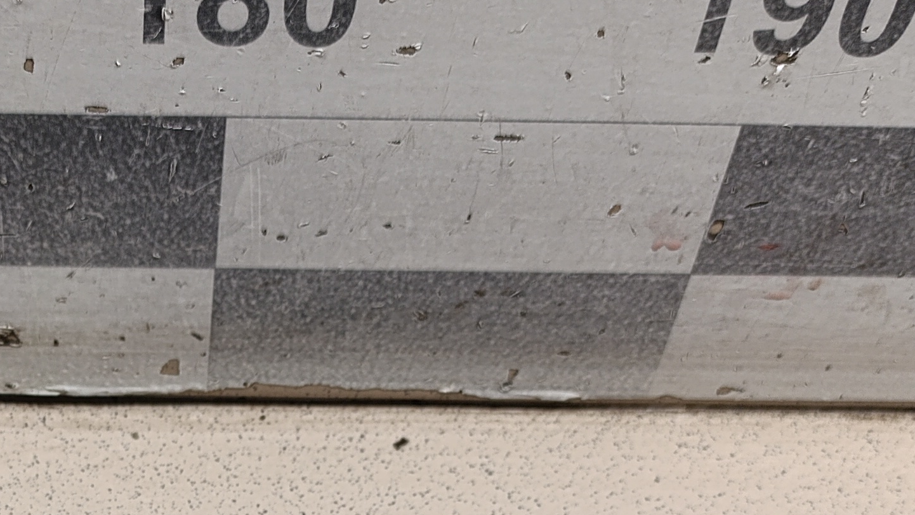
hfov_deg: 28.9
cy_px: 775
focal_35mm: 71
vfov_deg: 15.6
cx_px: 146
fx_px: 1723
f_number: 1.6
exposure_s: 1/100
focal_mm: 6.14
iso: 400
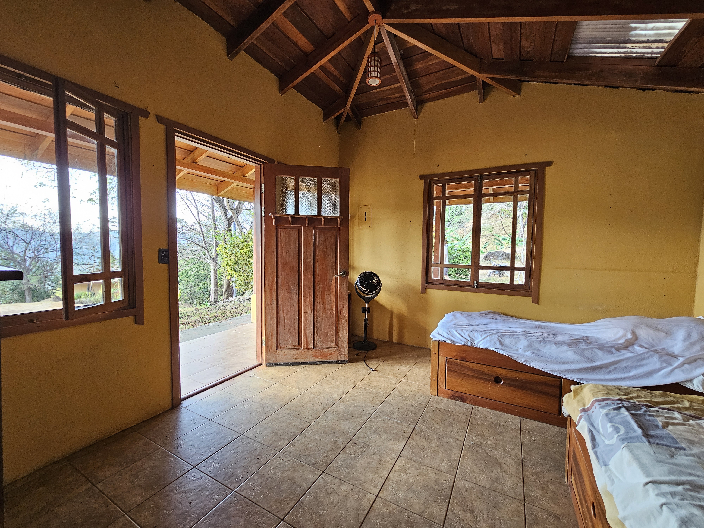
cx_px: 352
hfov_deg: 106.2
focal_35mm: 13
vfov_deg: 89.9
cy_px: 264
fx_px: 264
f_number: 2.2
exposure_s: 1/50
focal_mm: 2.2
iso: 100
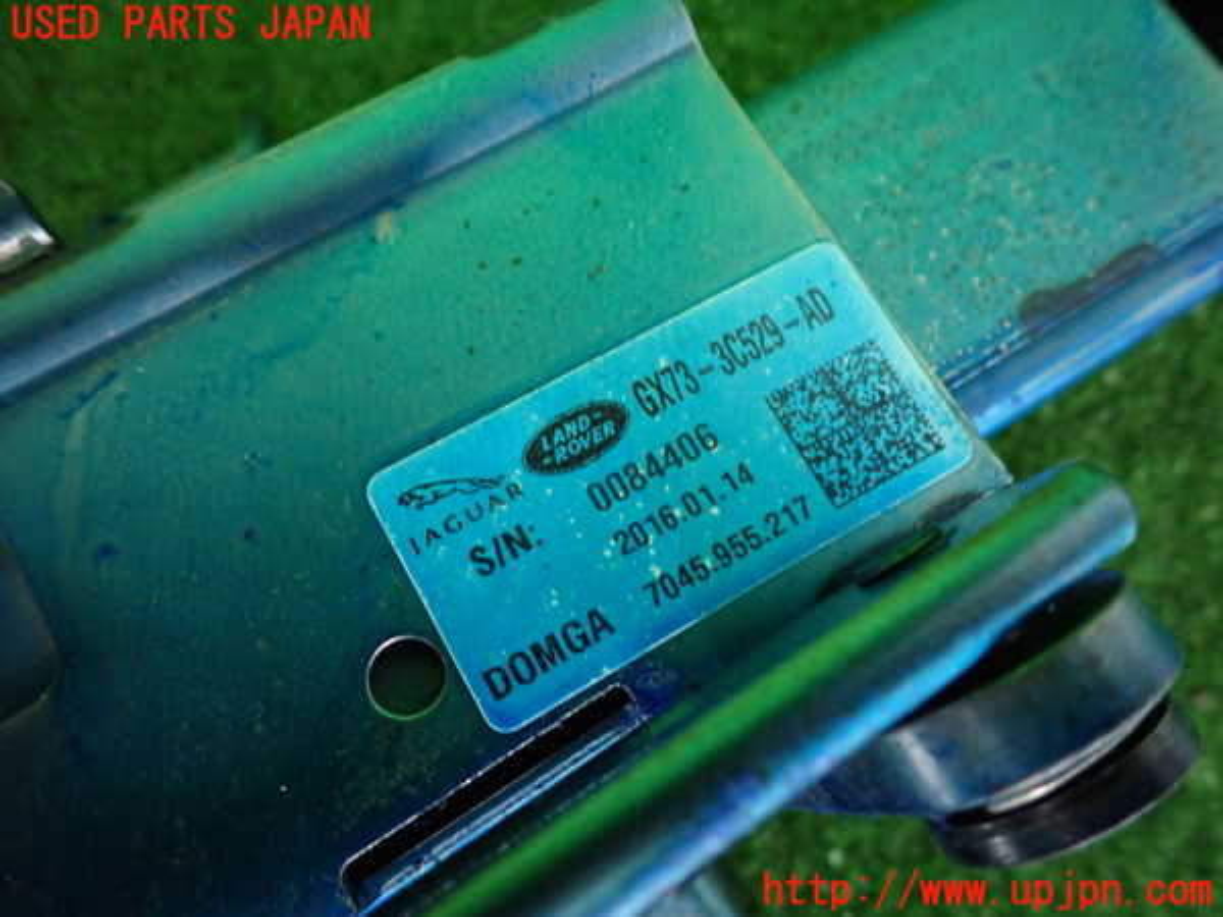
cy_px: 458
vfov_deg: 54.9
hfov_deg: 69.4
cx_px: 612
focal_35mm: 25
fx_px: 883
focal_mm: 4.5
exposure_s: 1/25
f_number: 2
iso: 800
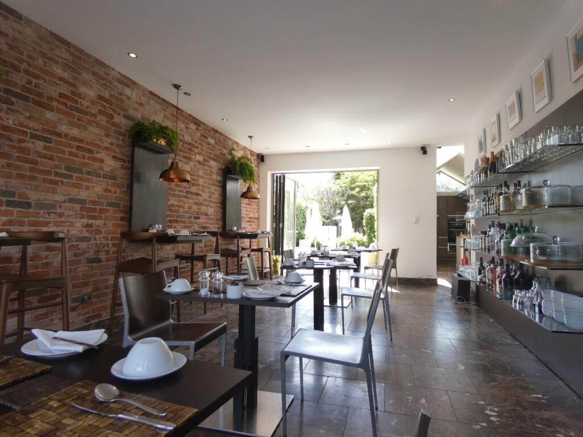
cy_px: 218
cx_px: 292
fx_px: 337
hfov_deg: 81.7
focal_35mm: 20
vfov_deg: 66.0
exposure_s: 1/80
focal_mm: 3.6
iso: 80
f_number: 2.8
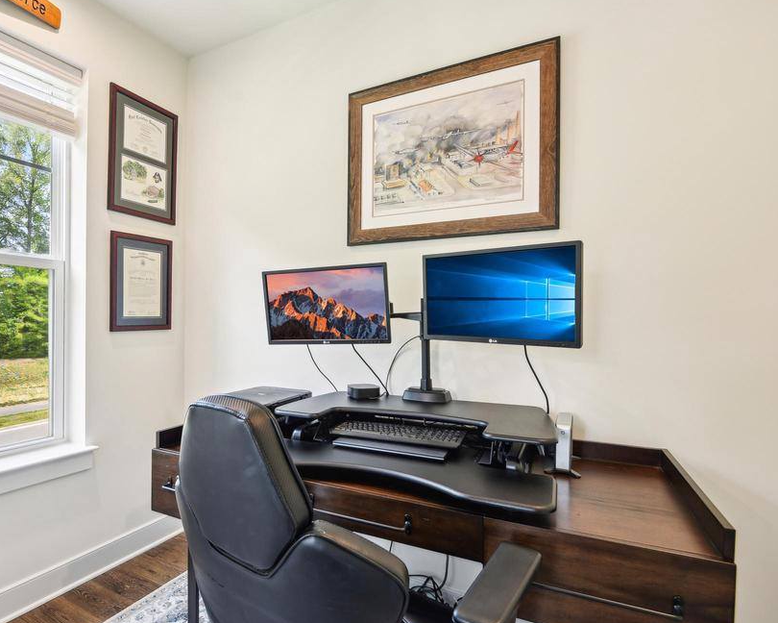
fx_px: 437
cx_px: 289
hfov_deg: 81.6
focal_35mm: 19
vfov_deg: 70.8
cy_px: 316
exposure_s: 1/30
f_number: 8
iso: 400
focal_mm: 16
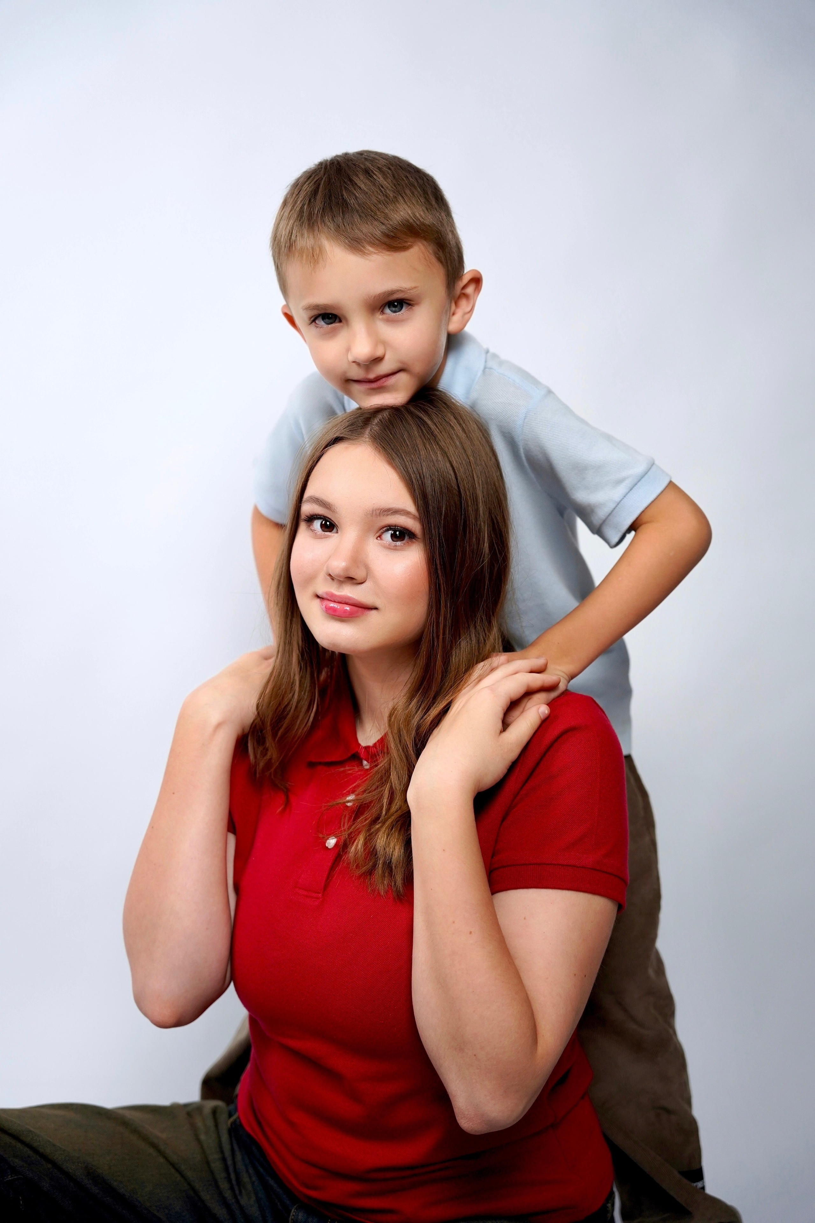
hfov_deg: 31.7
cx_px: 408
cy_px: 612
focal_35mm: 42
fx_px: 1436
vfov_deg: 46.1
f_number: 3.2
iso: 500
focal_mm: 42.3
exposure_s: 1/200
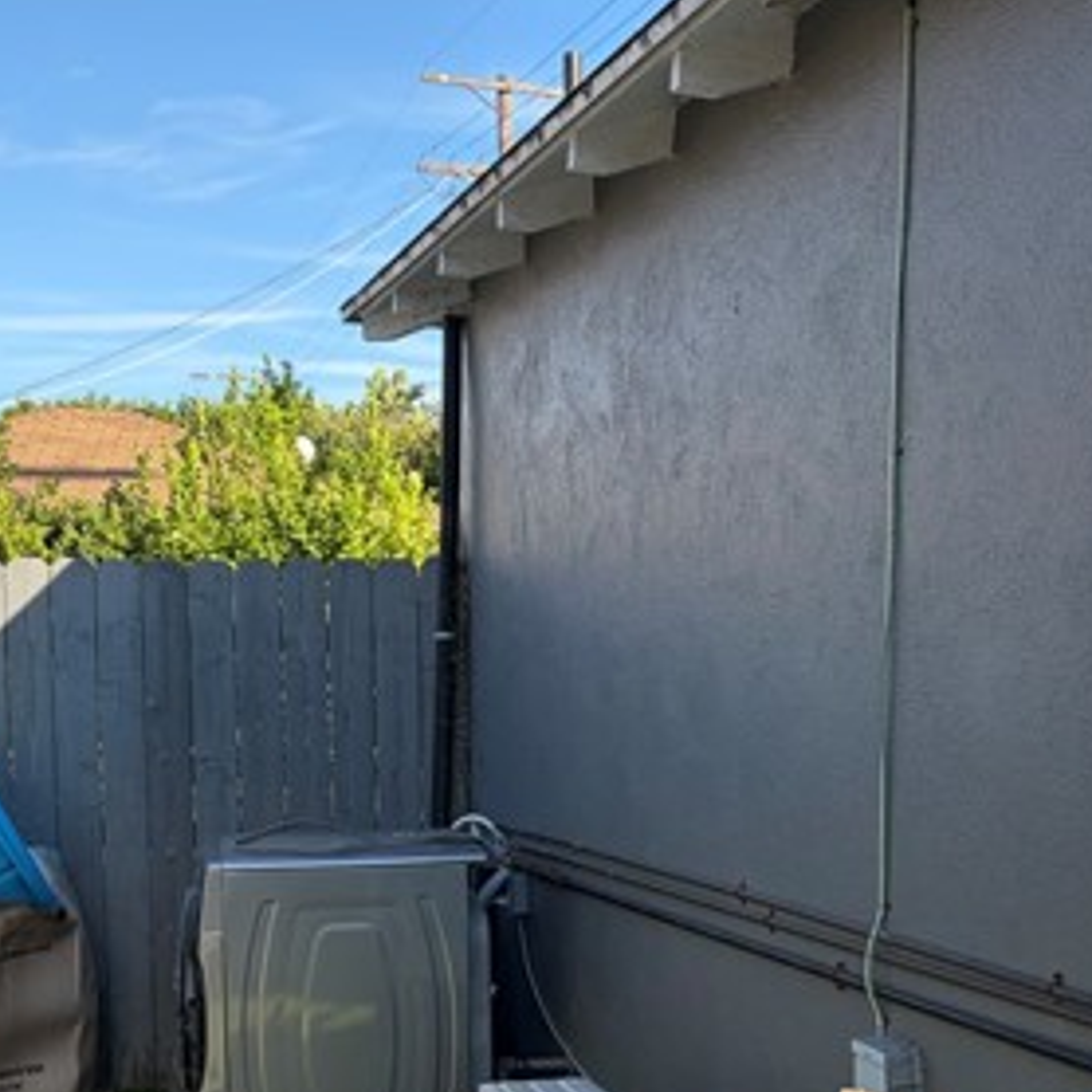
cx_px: 644
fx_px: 1892
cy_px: 900
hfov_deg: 32.1
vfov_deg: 31.2
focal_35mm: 53
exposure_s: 1/1155
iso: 50
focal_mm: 5.96
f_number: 1.6
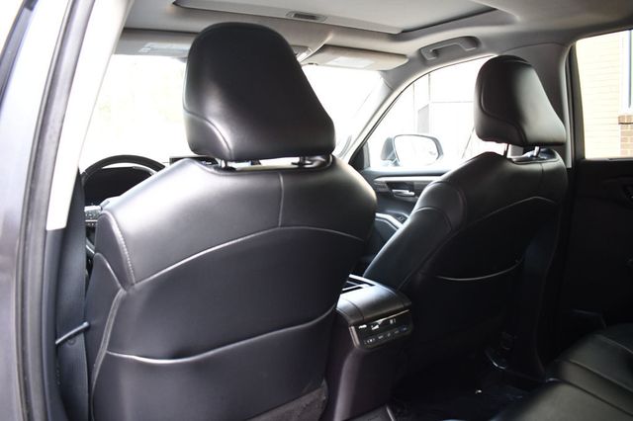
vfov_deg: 47.9
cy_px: 210
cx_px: 316
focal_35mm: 27
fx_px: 474
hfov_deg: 67.4
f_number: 3.5
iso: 1250
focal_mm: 18
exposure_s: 1/125
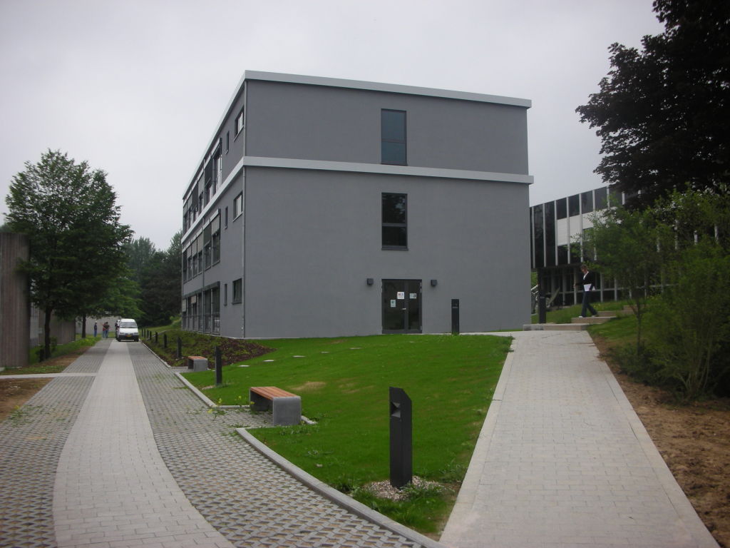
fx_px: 738
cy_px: 274
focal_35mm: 35
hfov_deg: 52.6
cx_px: 365
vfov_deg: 40.7
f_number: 3
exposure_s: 1/442
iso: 50
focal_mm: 5.8
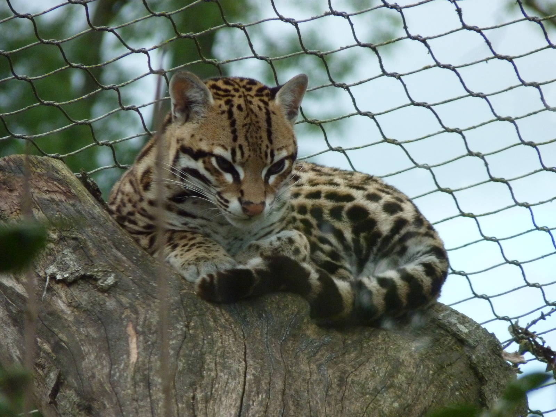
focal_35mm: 486
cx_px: 278
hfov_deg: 4.1
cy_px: 208
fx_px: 7806
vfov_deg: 3.1
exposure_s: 1/500
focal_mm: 86.4
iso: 500
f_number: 4.4
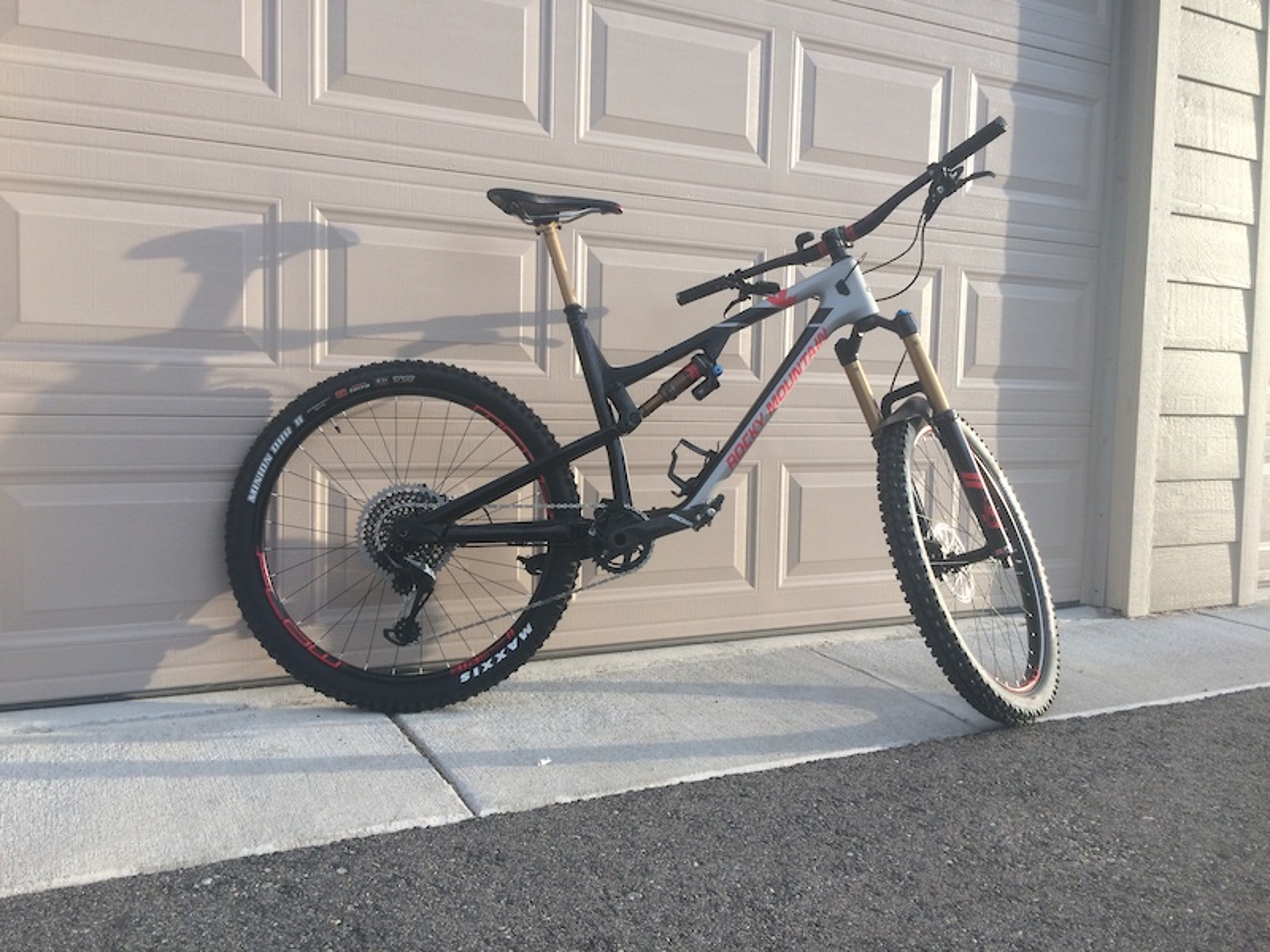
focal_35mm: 29
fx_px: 1064
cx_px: 635
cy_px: 476
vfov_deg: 48.2
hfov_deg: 61.7
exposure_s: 1/423
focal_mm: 4.15
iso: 32
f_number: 2.2
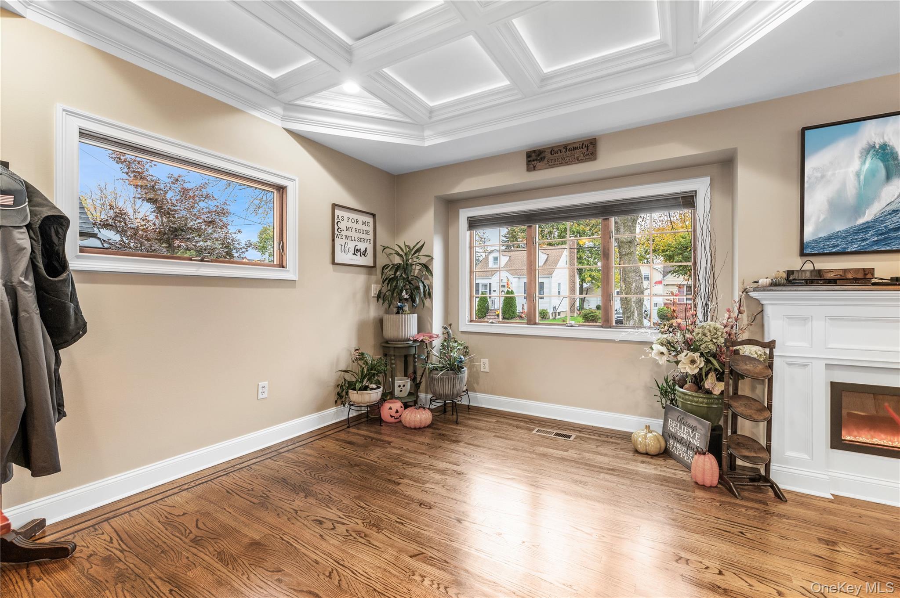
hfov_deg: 100.4
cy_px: 299
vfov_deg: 77.2
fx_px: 375
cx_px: 450
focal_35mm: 15
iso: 500
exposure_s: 1/3
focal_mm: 15
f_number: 8
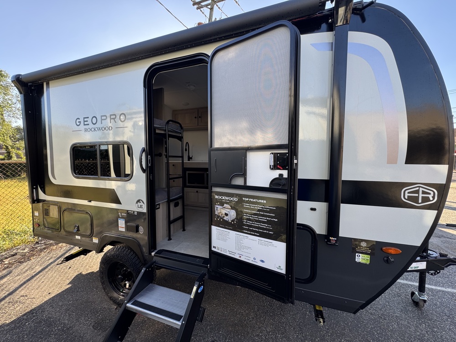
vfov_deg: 85.7
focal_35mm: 14
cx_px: 228
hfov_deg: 102.1
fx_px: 184
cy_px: 171
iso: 40
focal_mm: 2.22
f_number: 2.2
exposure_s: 1/169
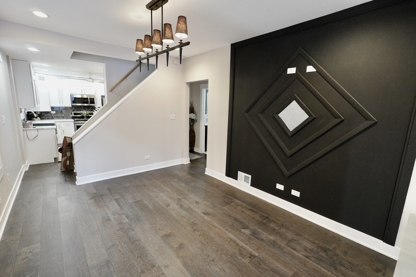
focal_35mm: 16
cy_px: 138
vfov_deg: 72.1
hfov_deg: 95.0
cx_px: 208
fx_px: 191
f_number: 2.8
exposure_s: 1/160
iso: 1600
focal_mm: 11
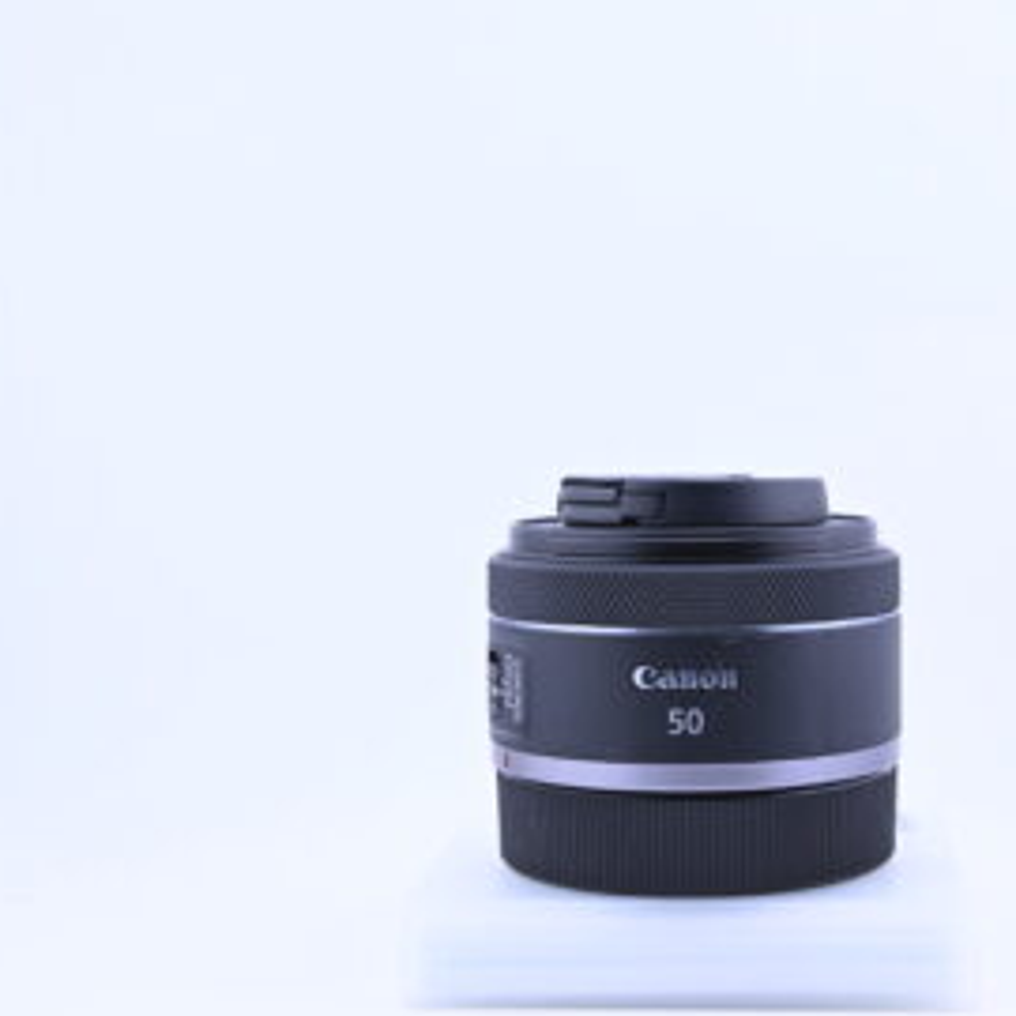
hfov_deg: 27.9
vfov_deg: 28.2
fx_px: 2026
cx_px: 722
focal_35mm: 61
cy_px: 495
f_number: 11
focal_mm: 30
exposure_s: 1/160
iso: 640
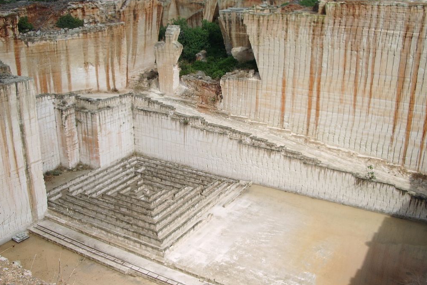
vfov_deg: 36.0
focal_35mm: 37
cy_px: 137
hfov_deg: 51.9
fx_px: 439
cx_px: 212
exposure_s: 1/400
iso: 50
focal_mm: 5.8
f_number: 4.3
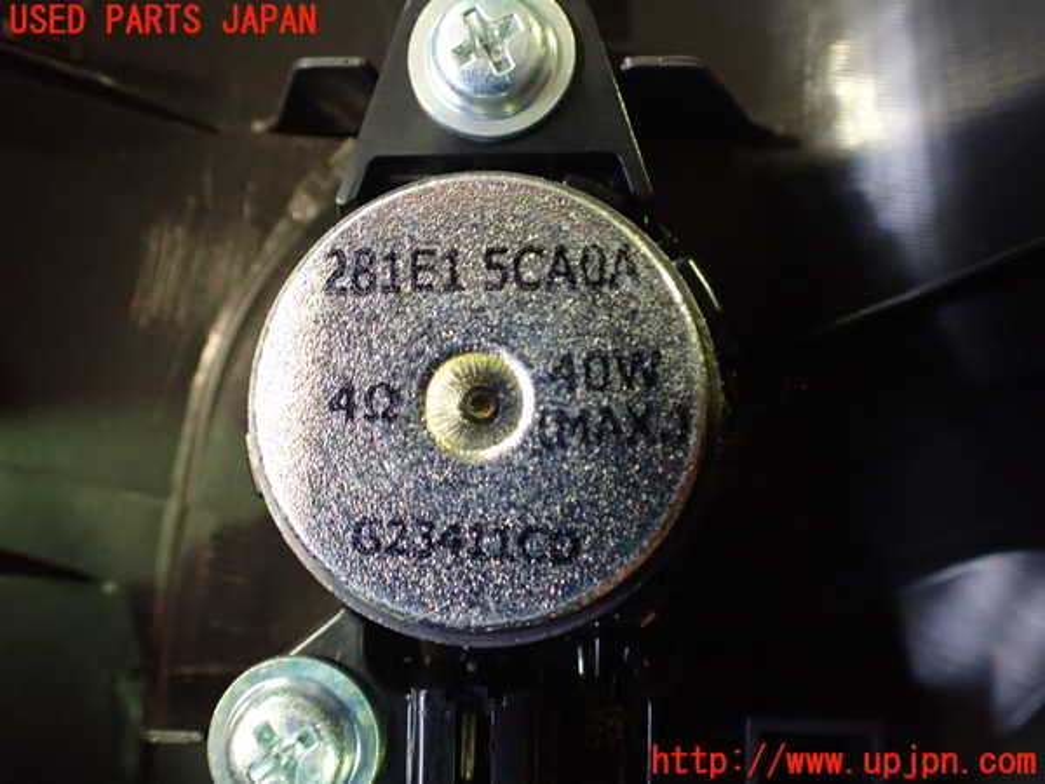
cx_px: 522
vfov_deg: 46.8
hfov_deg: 60.0
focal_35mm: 30
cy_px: 392
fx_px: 906
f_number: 2.3
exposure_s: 1/30
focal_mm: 5.4
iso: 800
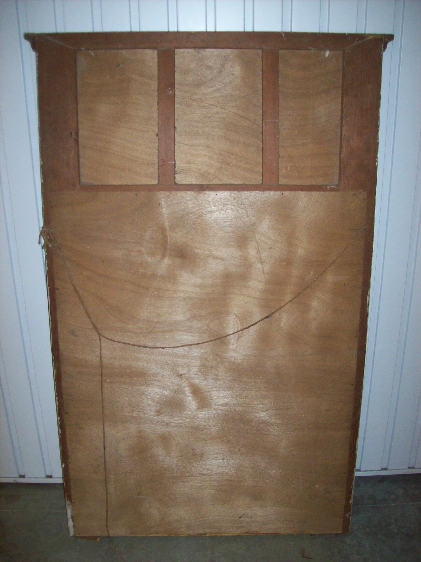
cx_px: 210
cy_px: 281
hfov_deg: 39.6
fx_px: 584
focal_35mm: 36
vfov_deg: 51.4
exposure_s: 1/64
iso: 200
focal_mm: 6
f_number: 2.7
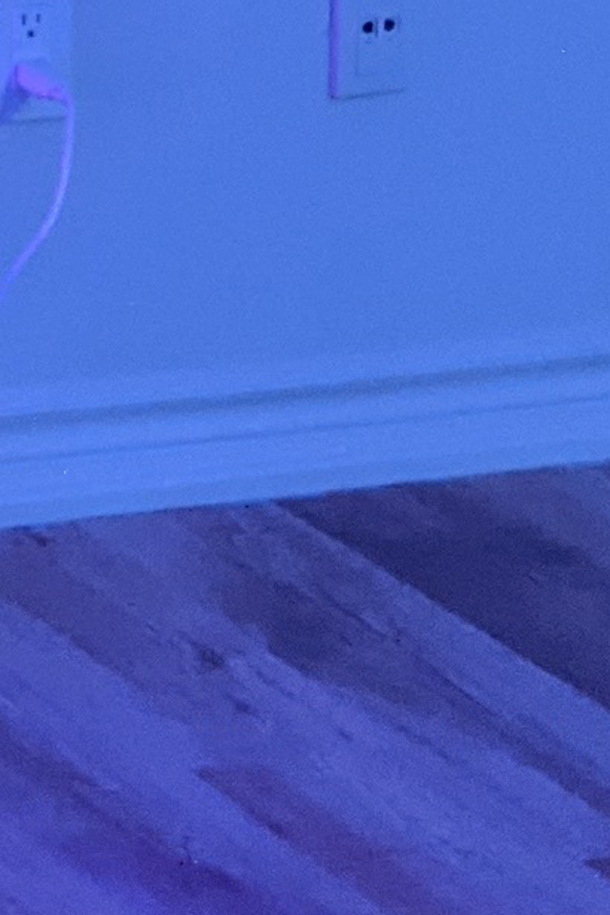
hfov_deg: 6.1
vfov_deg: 9.9
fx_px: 4676
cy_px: -1204
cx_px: -1904
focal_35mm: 184
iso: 242
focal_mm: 4.44
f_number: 1.8
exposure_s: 1/60
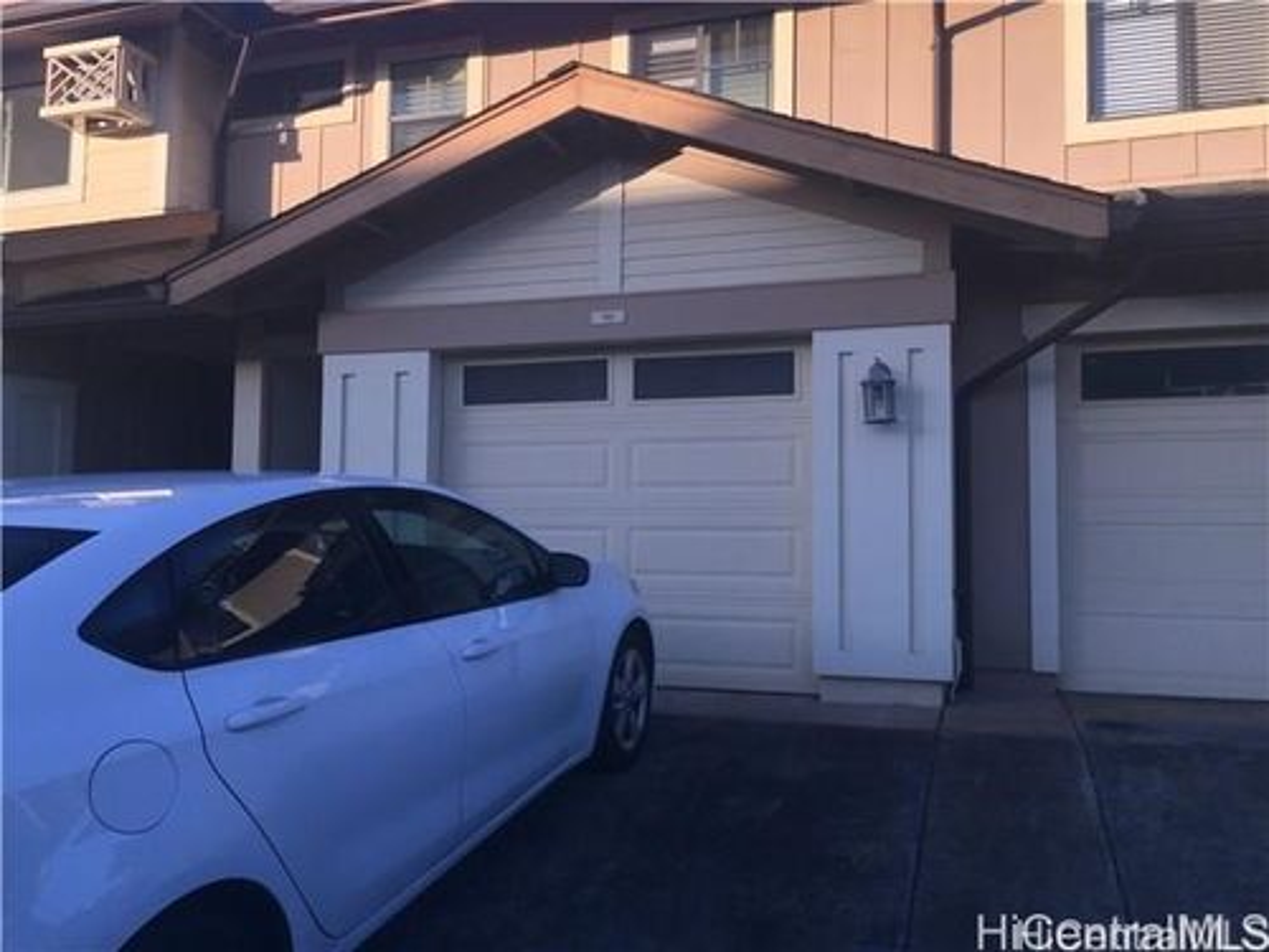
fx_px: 1063
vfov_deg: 48.2
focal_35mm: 29
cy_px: 476
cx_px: 634
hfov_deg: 61.7
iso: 32
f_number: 2.2
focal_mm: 4.15
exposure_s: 1/1163
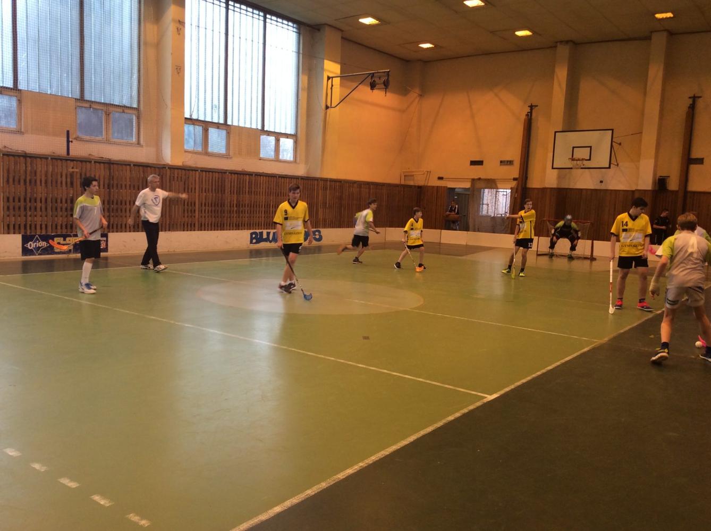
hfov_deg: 56.9
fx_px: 656
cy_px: 266
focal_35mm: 32
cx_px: 356
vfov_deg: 44.0
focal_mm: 3.3
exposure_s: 1/50
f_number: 2.4
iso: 40
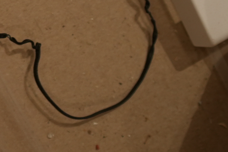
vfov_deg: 6.3
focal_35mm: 216
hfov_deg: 8.8
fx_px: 1368
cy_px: -93
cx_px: -278
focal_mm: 35
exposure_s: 1/40
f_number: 3.2
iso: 400
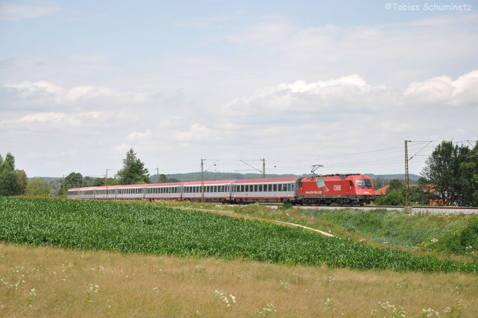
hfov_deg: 21.9
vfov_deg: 14.7
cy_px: 159
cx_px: 239
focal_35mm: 93
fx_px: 1233
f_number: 7.1
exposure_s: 1/640
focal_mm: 62
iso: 250
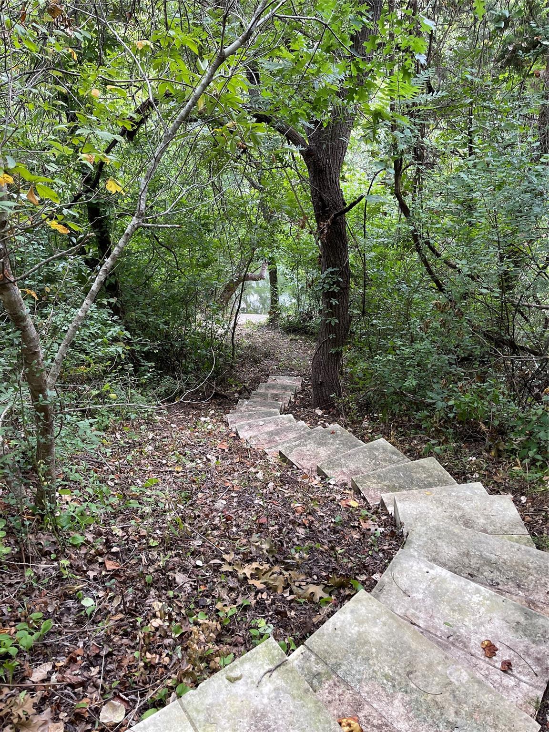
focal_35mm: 25
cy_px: 366
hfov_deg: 54.9
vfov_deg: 69.4
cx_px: 274
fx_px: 529
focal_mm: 5.1
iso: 125
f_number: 1.6
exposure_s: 1/111
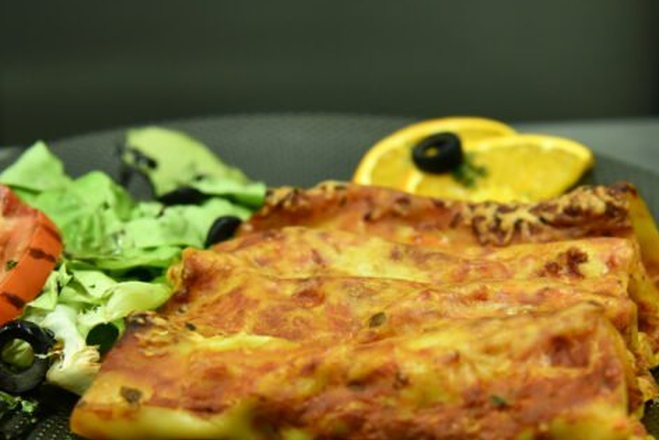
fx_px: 1373
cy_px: 318
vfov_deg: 18.1
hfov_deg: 27.0
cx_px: 336
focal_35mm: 75
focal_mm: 46
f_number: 5.6
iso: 1250
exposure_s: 1/125
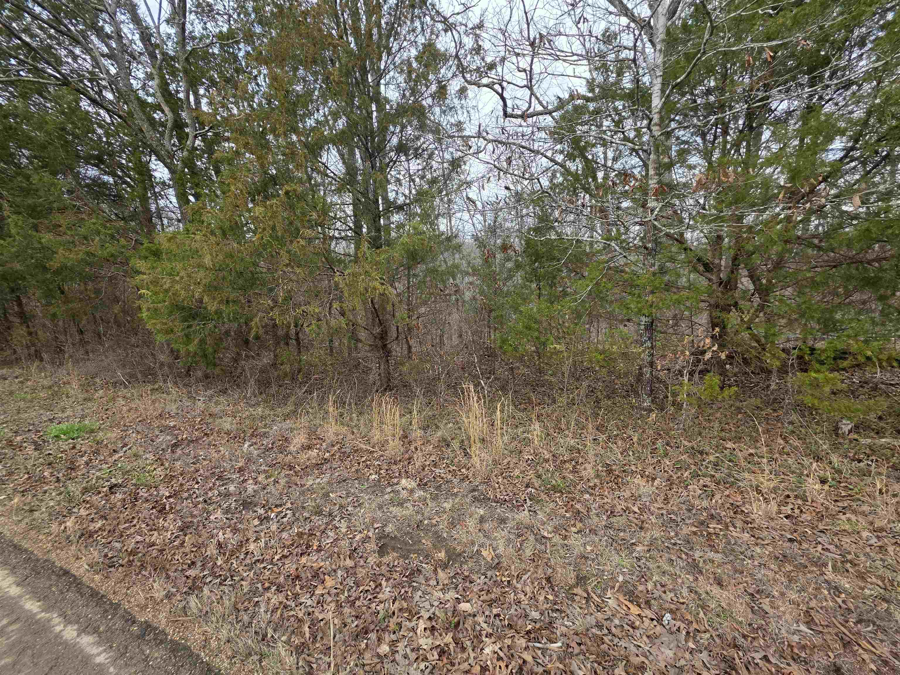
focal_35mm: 13
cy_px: 338
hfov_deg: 106.2
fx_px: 338
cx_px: 450
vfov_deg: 89.9
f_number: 1.9
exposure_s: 1/412
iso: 40
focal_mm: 2.2
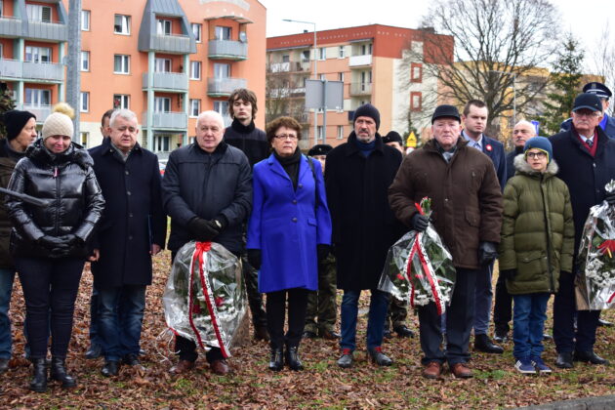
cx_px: 308
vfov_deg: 19.7
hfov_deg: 29.2
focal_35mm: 69
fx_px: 1179
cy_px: 205
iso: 500
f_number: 5.3
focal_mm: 46
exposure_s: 1/160
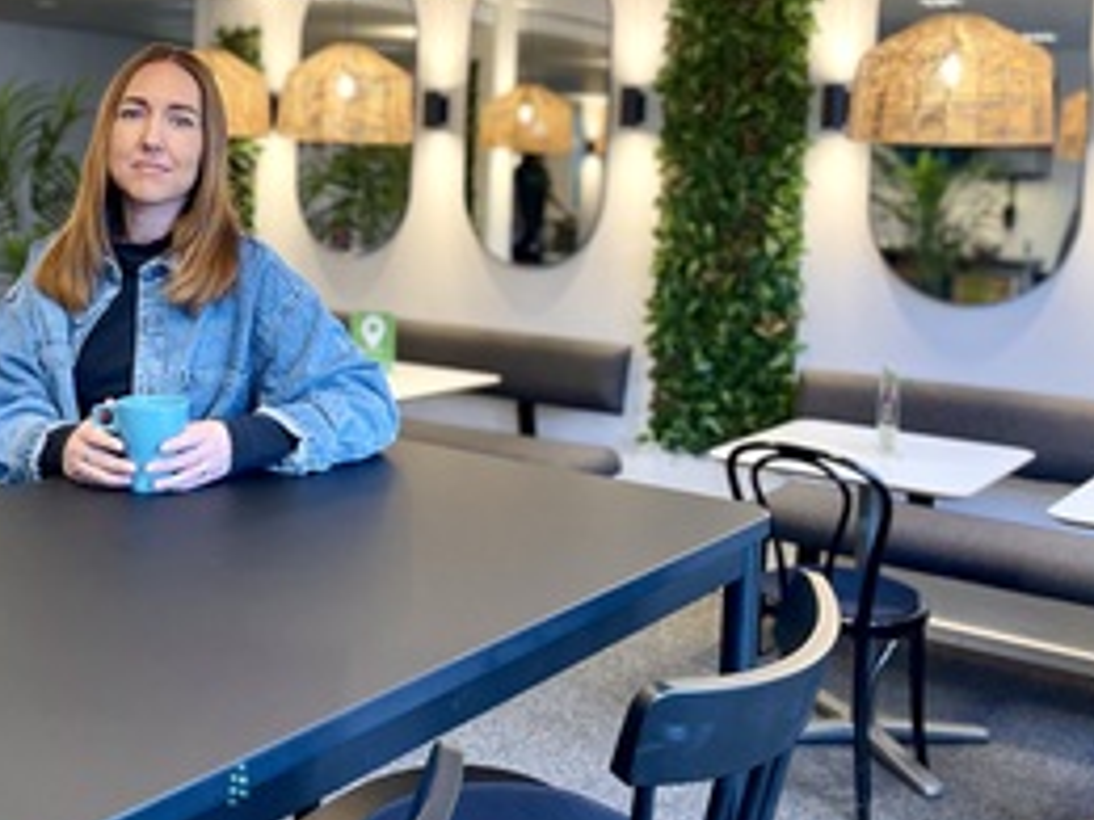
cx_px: 282
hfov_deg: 40.9
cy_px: 248
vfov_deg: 31.8
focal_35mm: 45
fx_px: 1422
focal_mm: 5.1
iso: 125
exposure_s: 1/100
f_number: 1.6
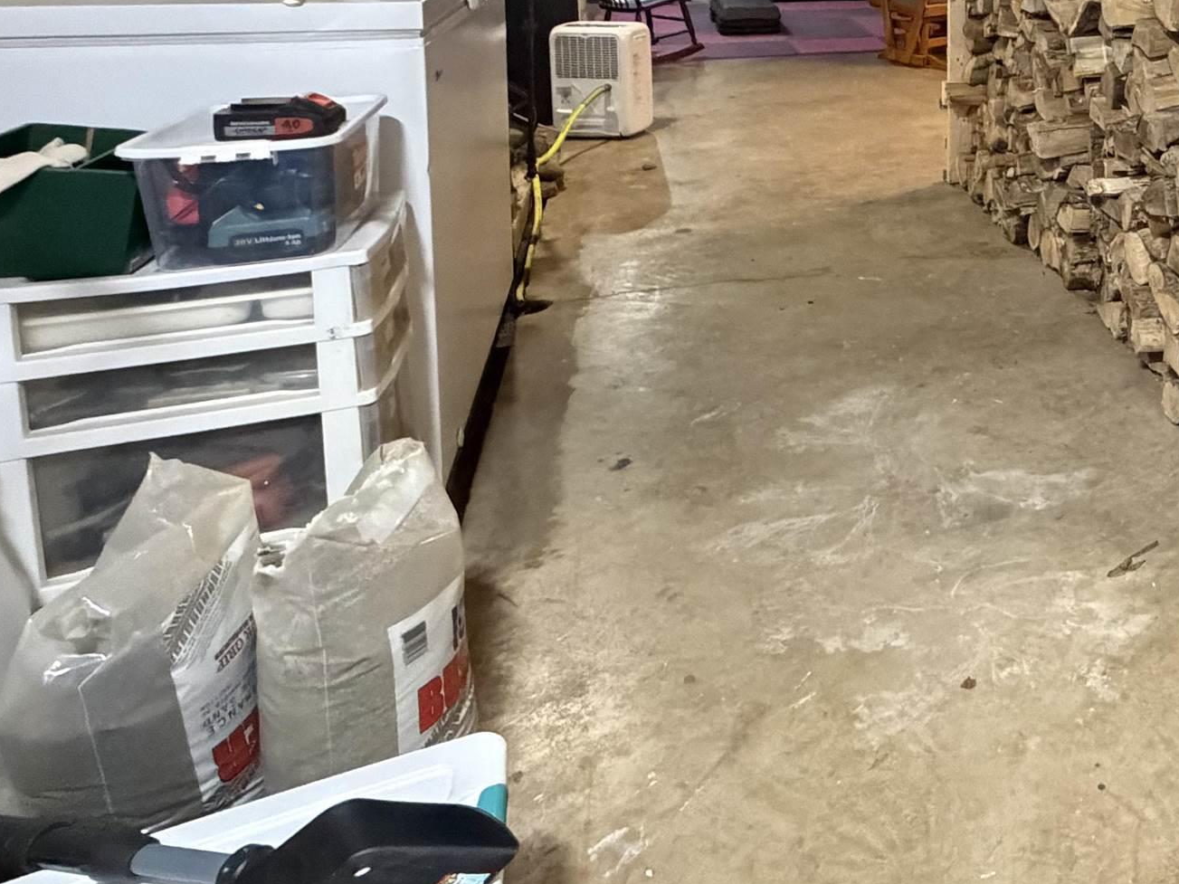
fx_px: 1124
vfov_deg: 38.4
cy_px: 12
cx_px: 1234
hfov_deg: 44.9
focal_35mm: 33
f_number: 2.2
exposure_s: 1/60
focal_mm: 2.22
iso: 1000
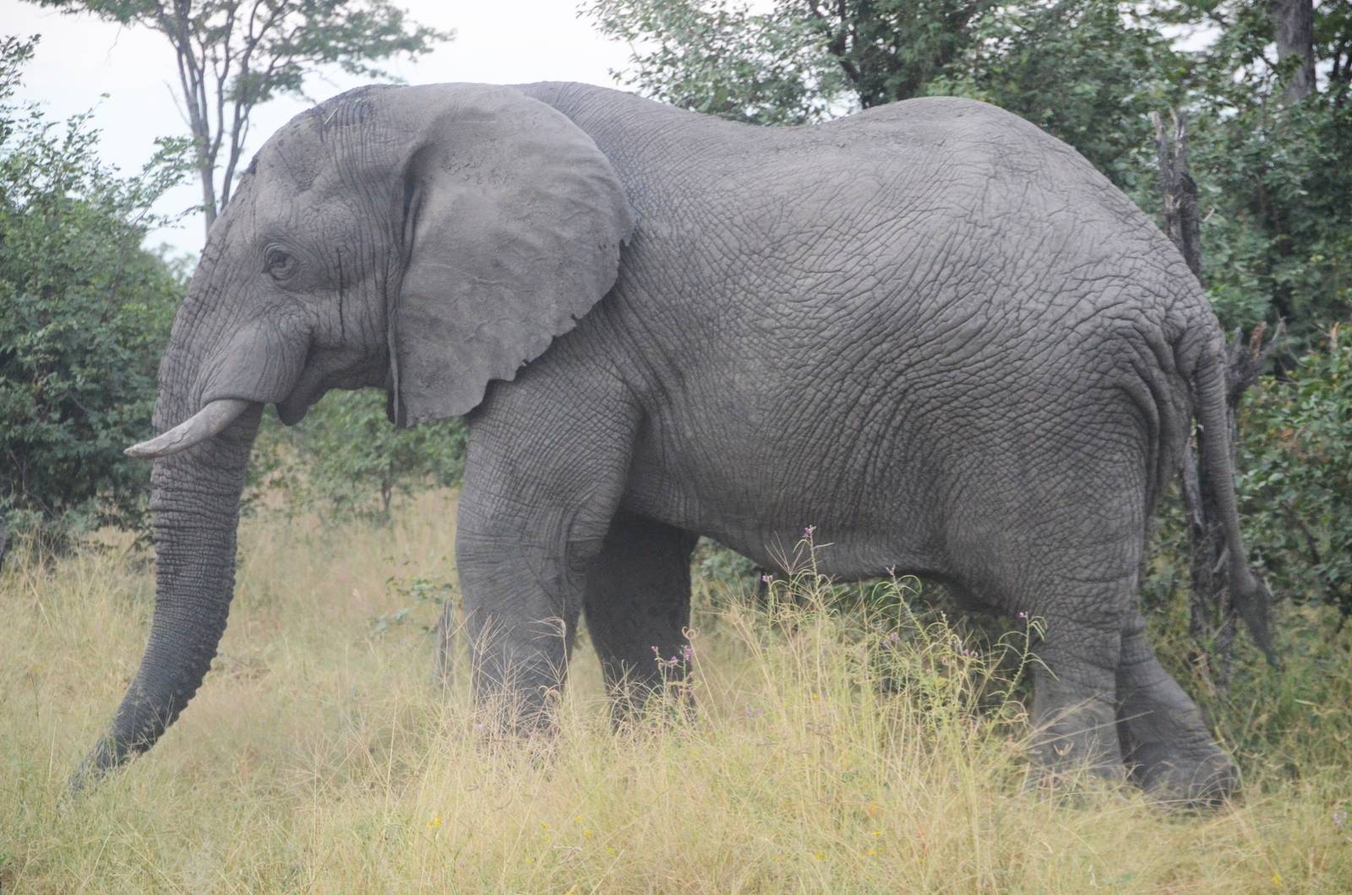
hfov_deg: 16.1
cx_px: 676
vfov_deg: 10.7
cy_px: 448
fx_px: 4779
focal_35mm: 128
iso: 2500
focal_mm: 85
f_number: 5.3
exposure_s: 1/40
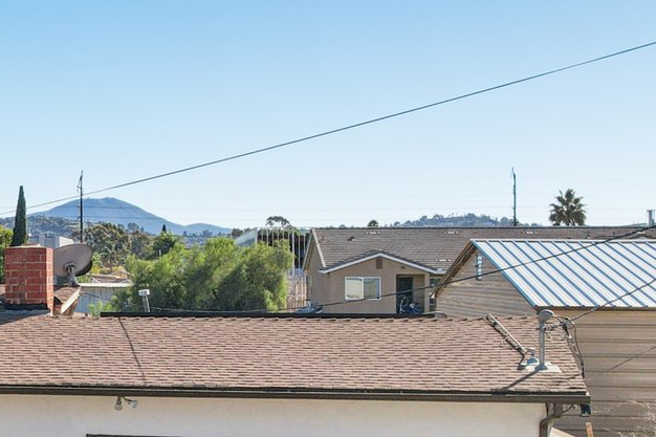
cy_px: 441
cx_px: -177
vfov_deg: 18.4
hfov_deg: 24.7
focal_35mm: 72
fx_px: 1312
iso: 100
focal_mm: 8.4
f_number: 2.8
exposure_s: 1/2000
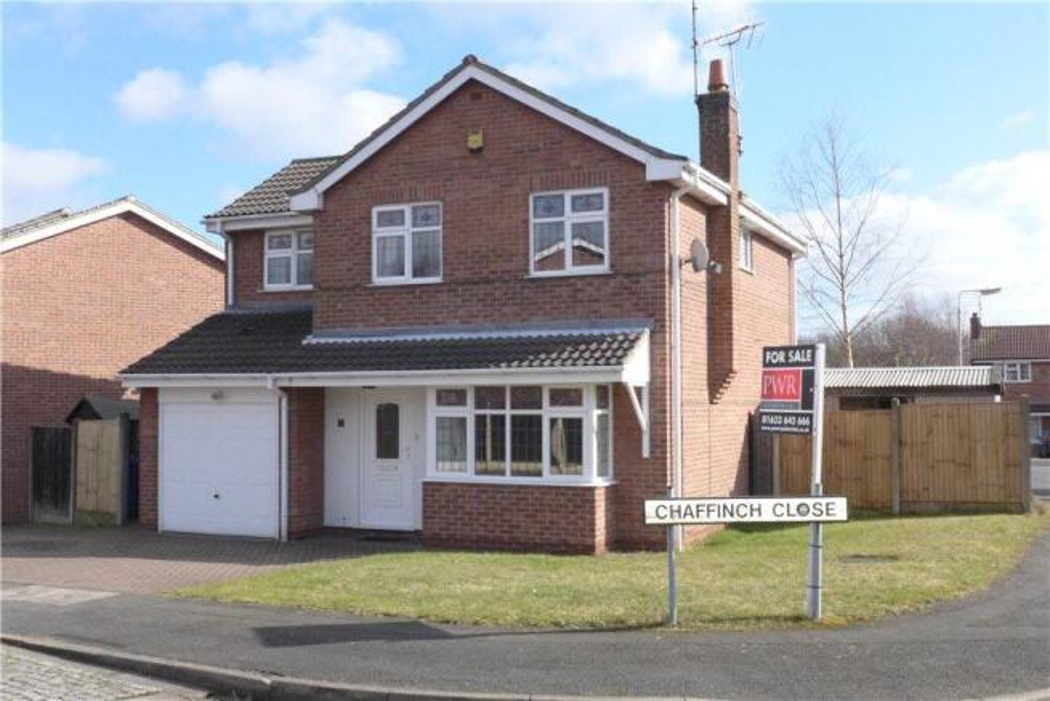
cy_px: 350
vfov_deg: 33.4
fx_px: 1167
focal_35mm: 40
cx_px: 525
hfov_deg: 48.4
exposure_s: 1/2000
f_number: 8
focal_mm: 7.9
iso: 800
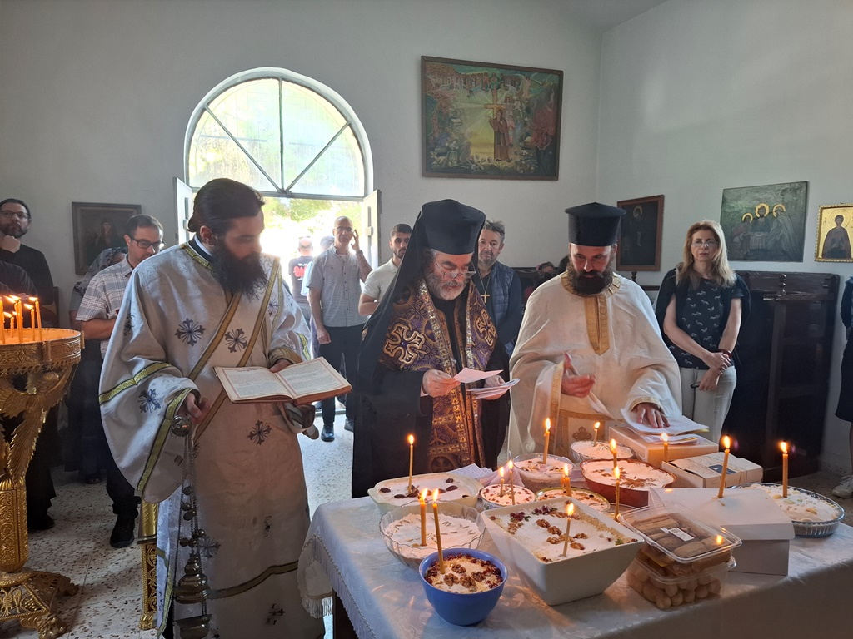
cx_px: 426
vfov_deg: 58.9
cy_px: 320
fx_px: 567
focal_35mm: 23
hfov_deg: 73.9
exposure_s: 1/50
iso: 250
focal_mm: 5.54
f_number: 1.8
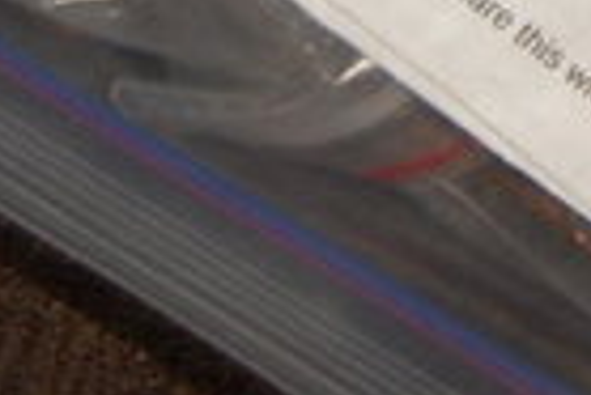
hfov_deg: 8.4
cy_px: -340
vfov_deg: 5.6
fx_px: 3960
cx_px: 872
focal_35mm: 241
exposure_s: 1/60
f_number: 5
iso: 400
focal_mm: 28
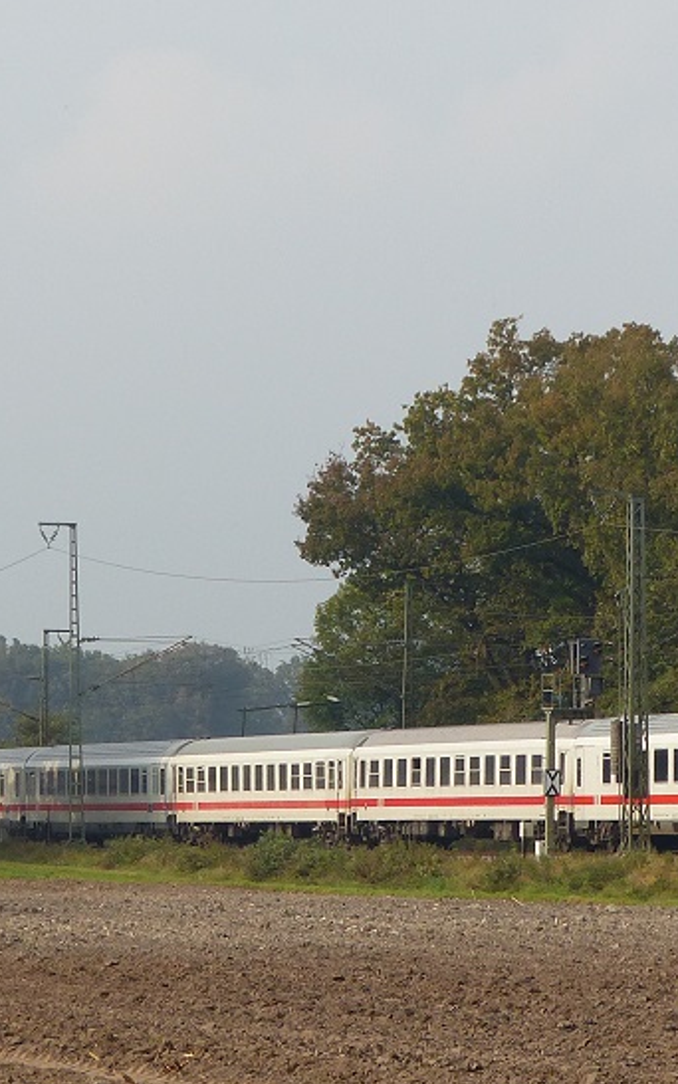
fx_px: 7005
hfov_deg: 5.5
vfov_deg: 8.9
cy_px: 632
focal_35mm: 237
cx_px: 387
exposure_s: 1/800
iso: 100
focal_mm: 18.3
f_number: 4
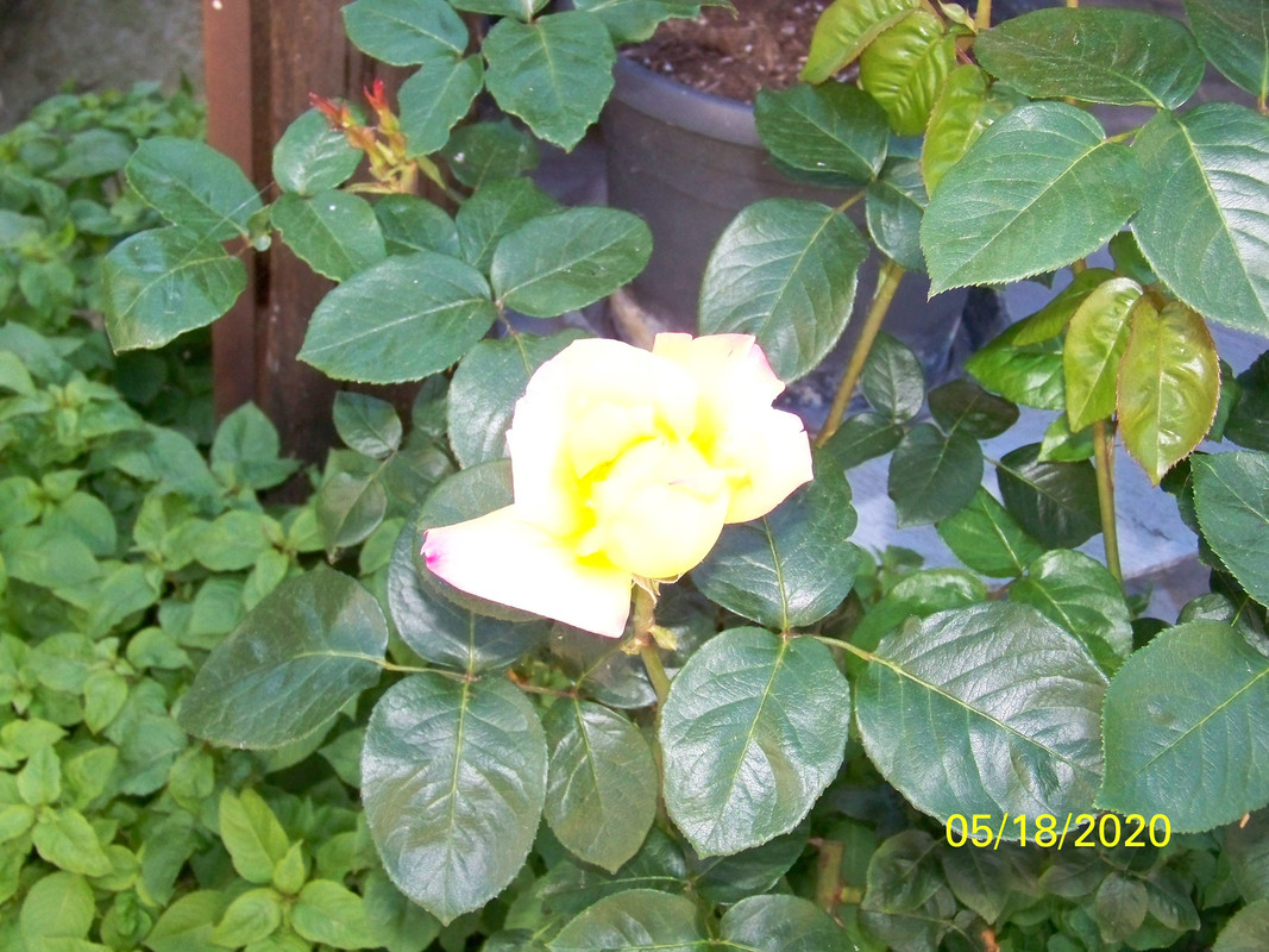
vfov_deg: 31.5
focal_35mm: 46
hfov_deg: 41.2
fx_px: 1686
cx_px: 634
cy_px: 476
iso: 400
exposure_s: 1/500
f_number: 3.2
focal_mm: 9.36
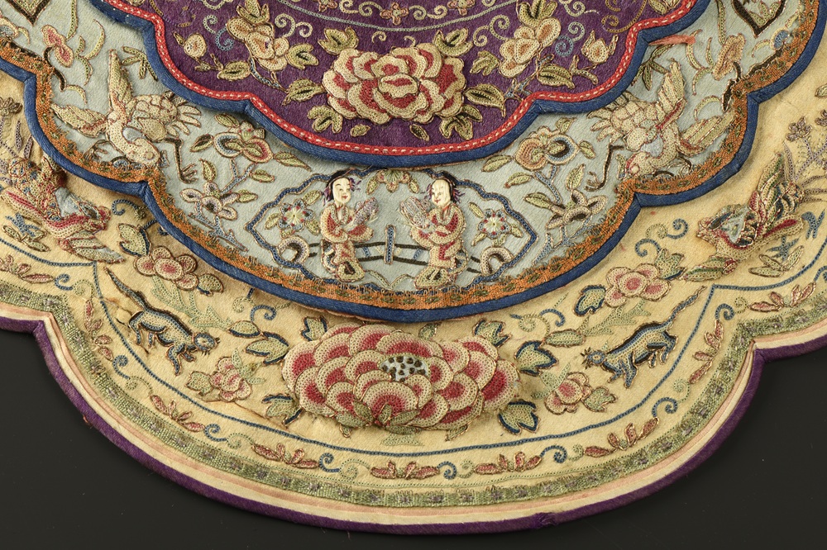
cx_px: 414
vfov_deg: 13.0
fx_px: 2411
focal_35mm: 105
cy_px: 275
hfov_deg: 19.5
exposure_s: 1/1.3
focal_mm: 105
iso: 64
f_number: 13
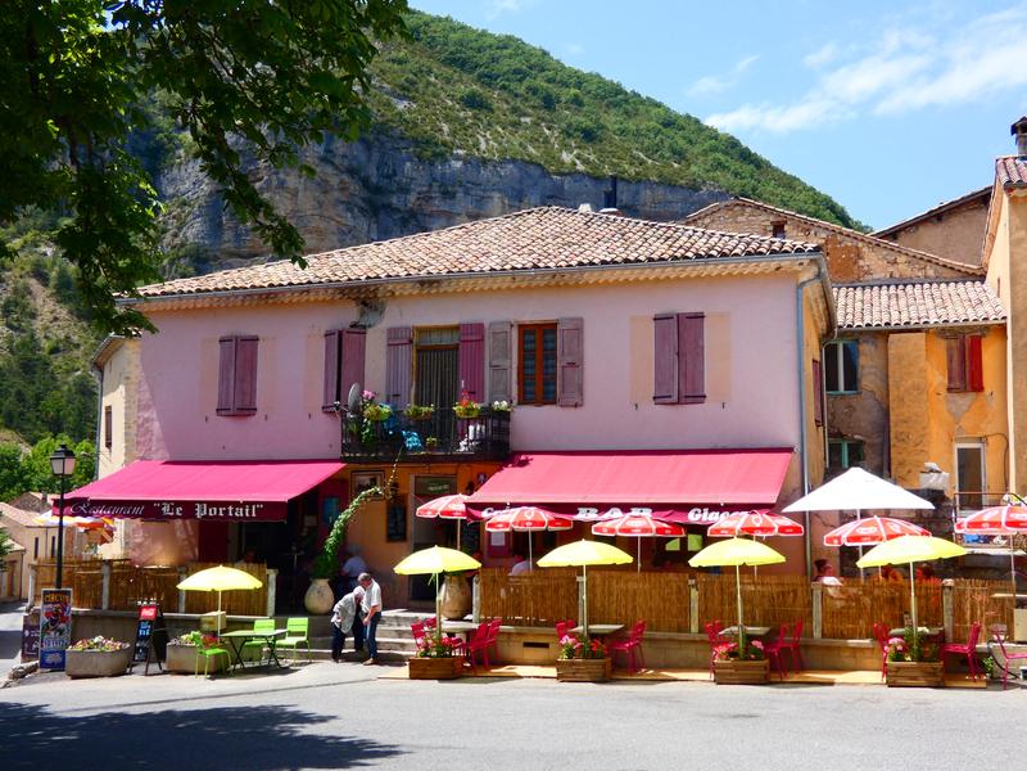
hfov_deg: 45.8
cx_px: 514
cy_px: 386
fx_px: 1216
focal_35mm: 41
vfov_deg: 35.1
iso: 80
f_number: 4.5
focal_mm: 7.3
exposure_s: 1/400
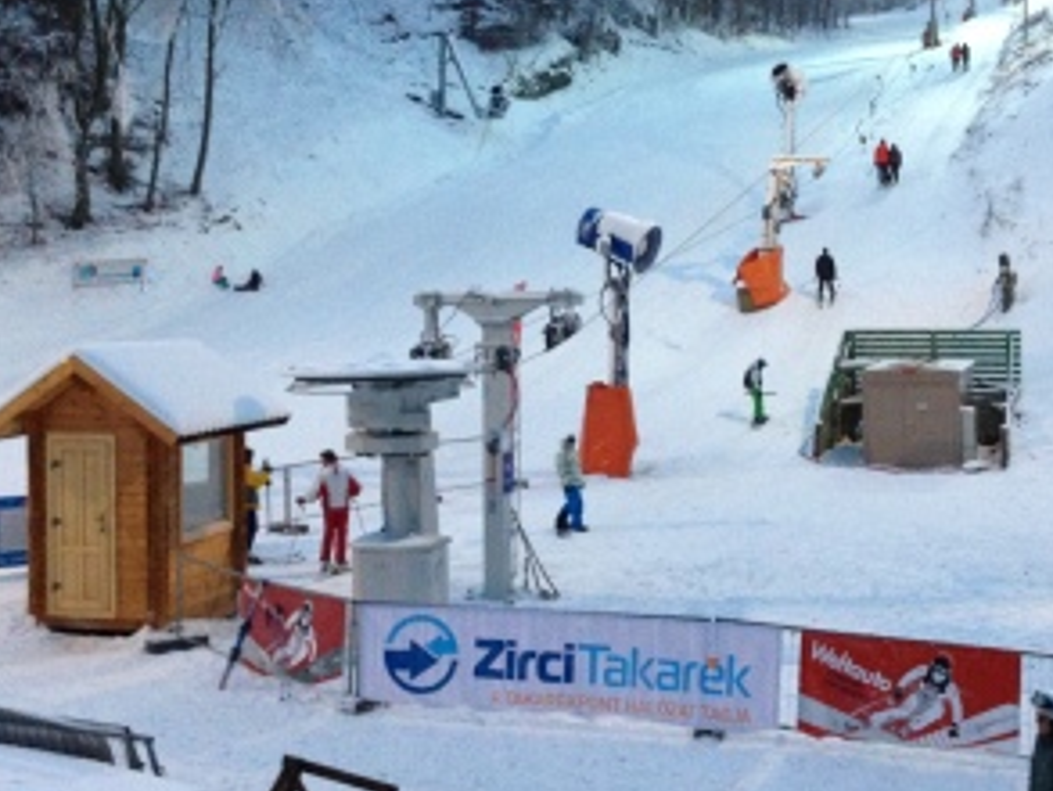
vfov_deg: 27.0
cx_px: 571
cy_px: 316
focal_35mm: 54
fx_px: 1643
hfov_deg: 35.5
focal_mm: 4.13
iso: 320
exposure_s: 1/20
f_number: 2.4
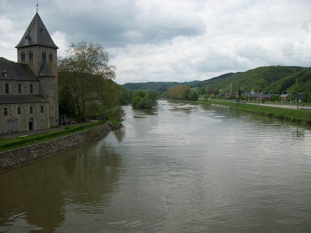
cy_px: 116
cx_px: 156
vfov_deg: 44.2
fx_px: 287
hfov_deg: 56.8
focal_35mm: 32
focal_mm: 5.7
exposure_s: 1/160
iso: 80
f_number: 8.8
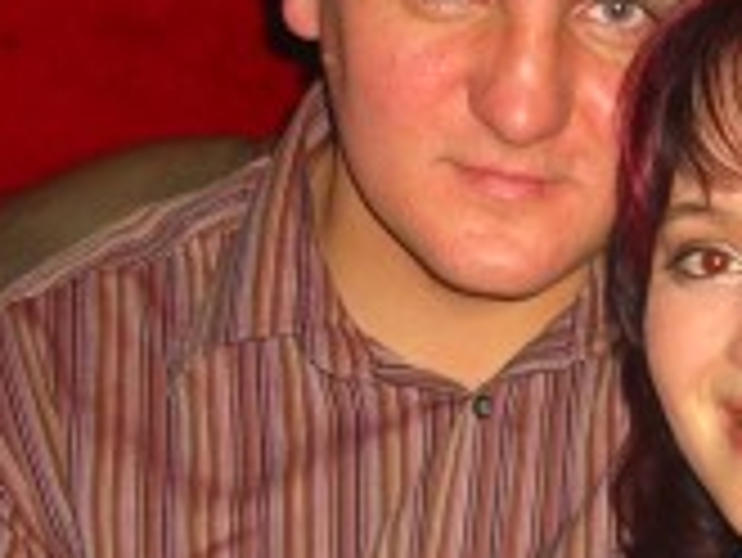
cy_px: 346
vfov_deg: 10.8
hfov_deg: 14.2
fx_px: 2960
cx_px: 652
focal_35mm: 138
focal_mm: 7.9
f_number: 2.8
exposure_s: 1/60
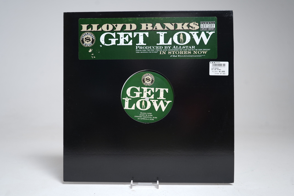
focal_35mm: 31
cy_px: 98
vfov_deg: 42.3
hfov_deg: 60.3
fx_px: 253
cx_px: 147
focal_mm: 31
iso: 64
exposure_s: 1/3
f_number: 5
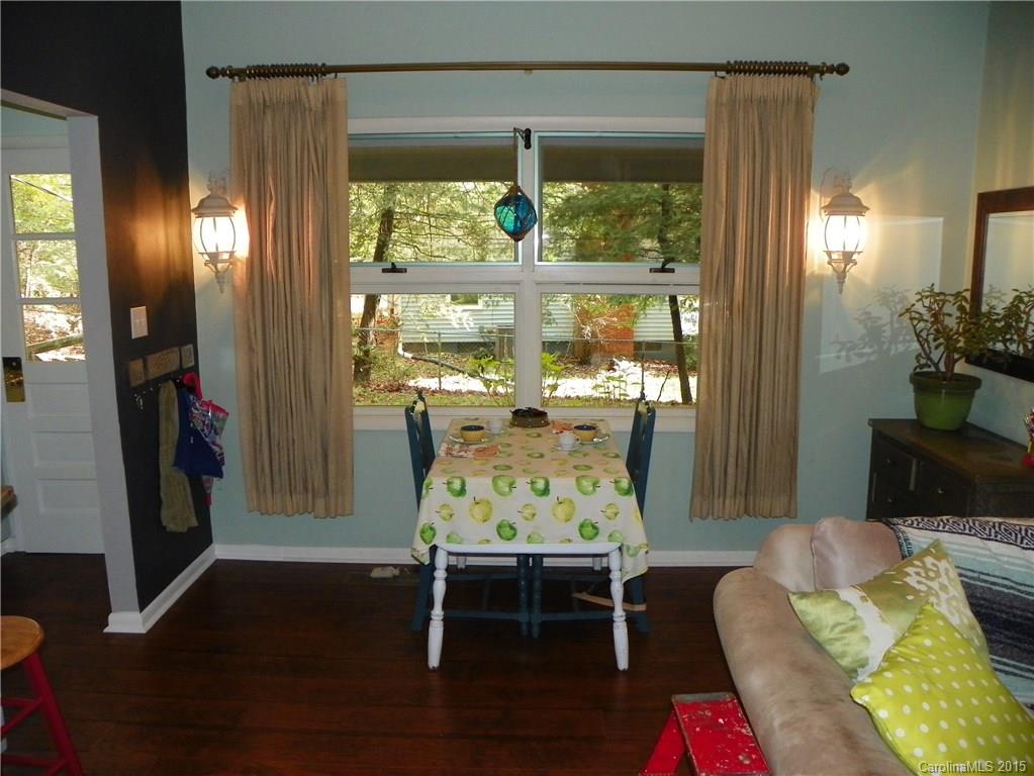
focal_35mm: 26
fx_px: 777
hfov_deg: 67.3
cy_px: 388
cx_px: 517
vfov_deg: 53.1
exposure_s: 1/125
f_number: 2.8
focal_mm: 4.6
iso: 200
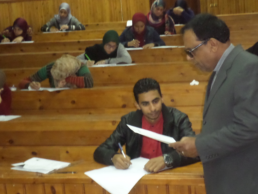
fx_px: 537
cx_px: 144
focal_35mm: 72
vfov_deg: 20.4
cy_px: 85
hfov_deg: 27.0
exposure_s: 1/45
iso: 640
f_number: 3.6
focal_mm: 9.7
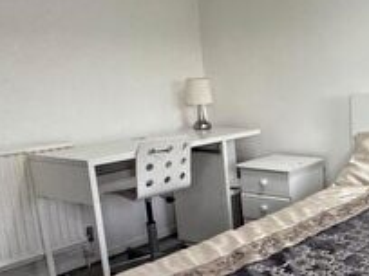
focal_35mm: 48
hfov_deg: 35.1
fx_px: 512
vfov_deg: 30.1
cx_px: 387
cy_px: 174
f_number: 2.2
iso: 500
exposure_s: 1/56
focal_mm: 2.22
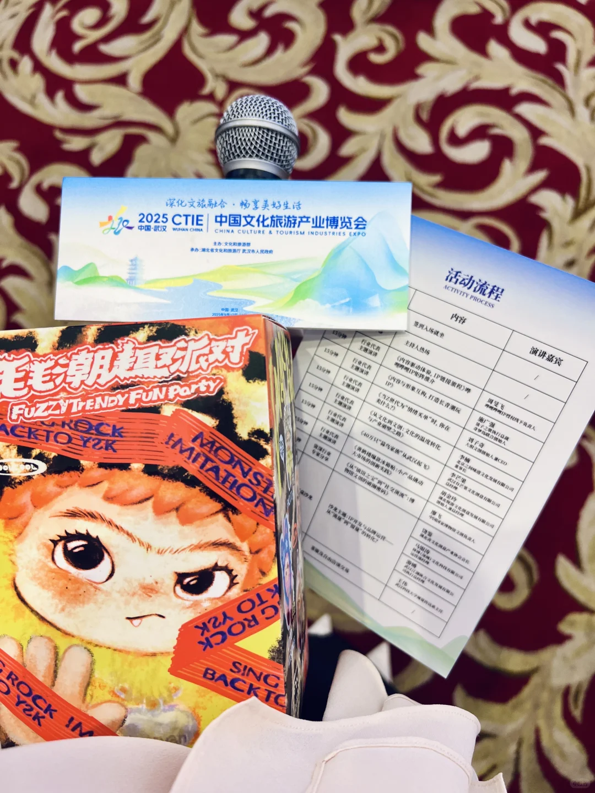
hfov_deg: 53.1
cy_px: 396
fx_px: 596
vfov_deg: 67.3
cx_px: 298
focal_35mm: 26
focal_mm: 5.7
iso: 64
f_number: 1.5
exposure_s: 1/100
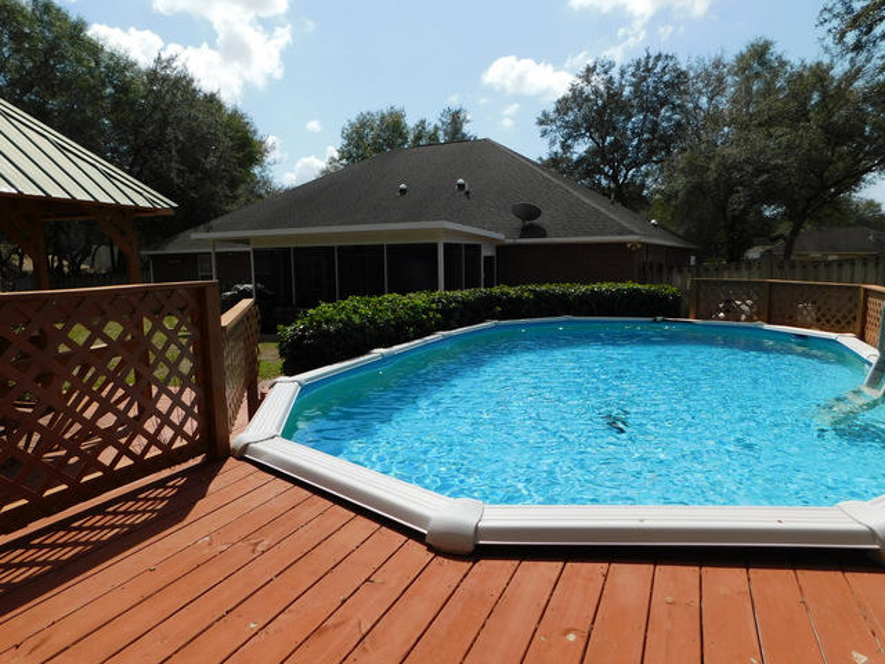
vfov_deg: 58.9
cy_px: 332
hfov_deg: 73.9
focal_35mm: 23
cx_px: 442
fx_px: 588
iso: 125
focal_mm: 4
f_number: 6
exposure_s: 1/800
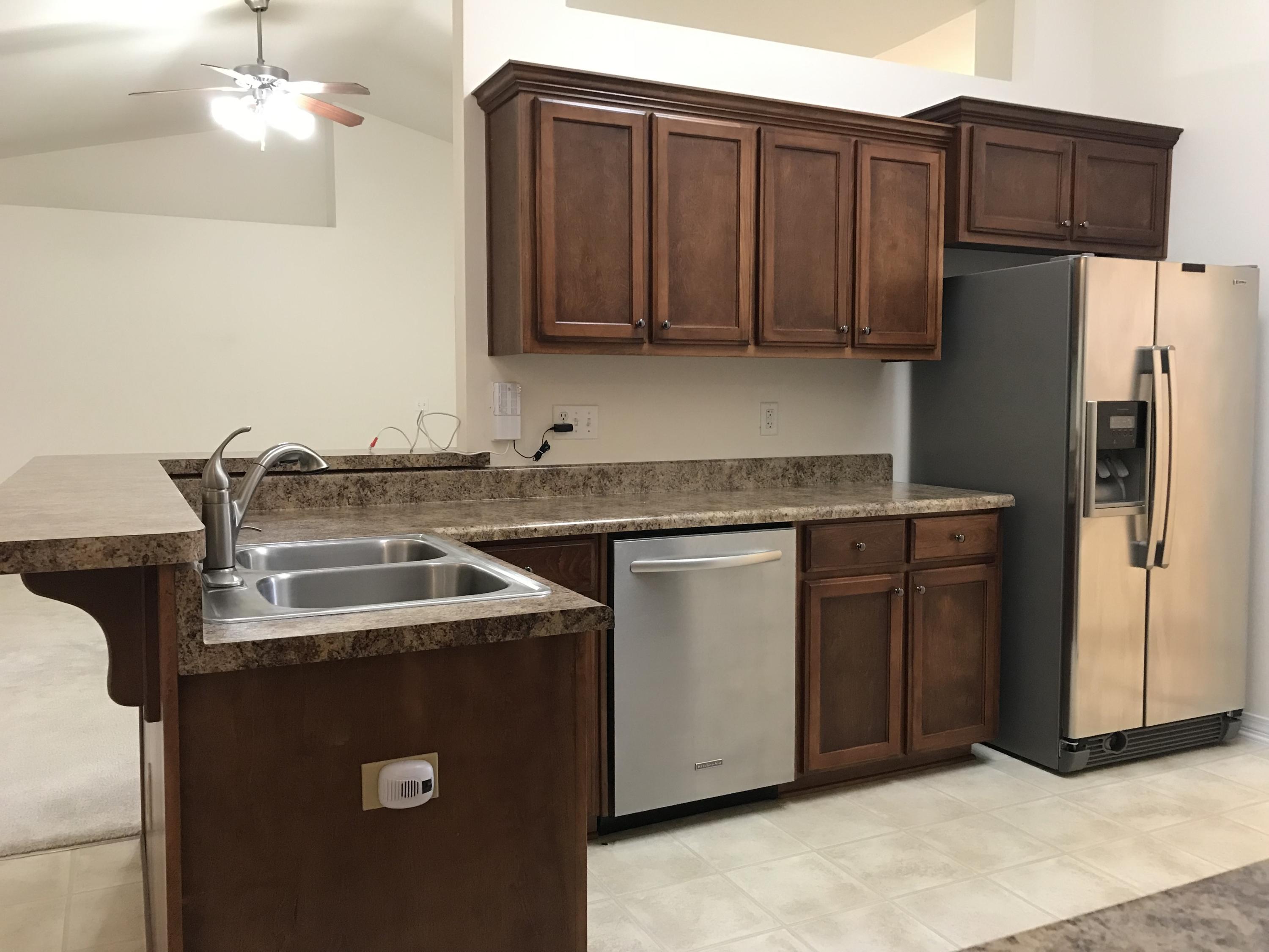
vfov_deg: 49.7
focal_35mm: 28
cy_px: 476
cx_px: 634
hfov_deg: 63.4
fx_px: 1026
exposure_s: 1/15
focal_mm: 3.99
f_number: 1.8
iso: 64
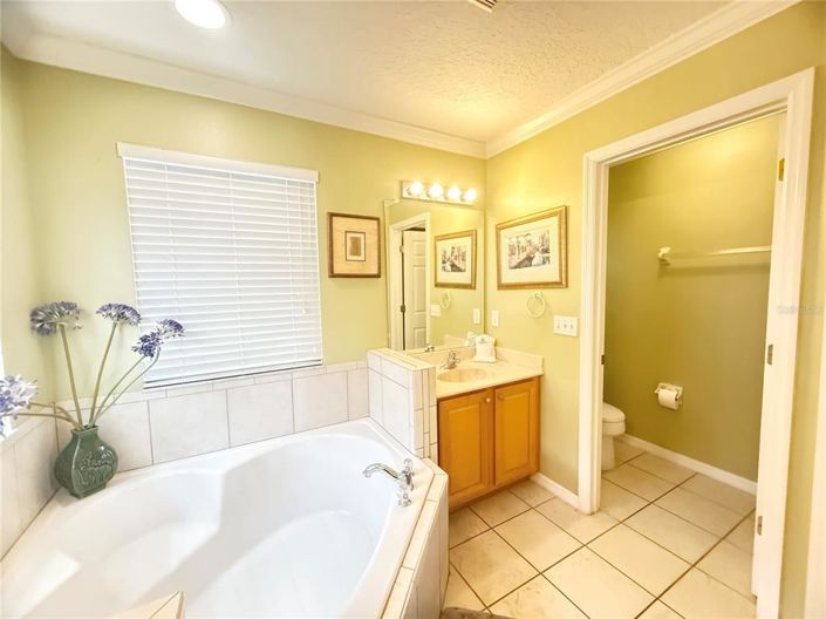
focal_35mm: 14
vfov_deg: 85.6
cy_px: 310
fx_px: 334
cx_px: 413
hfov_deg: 102.1
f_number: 2.2
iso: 1250
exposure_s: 1/60
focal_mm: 2.22
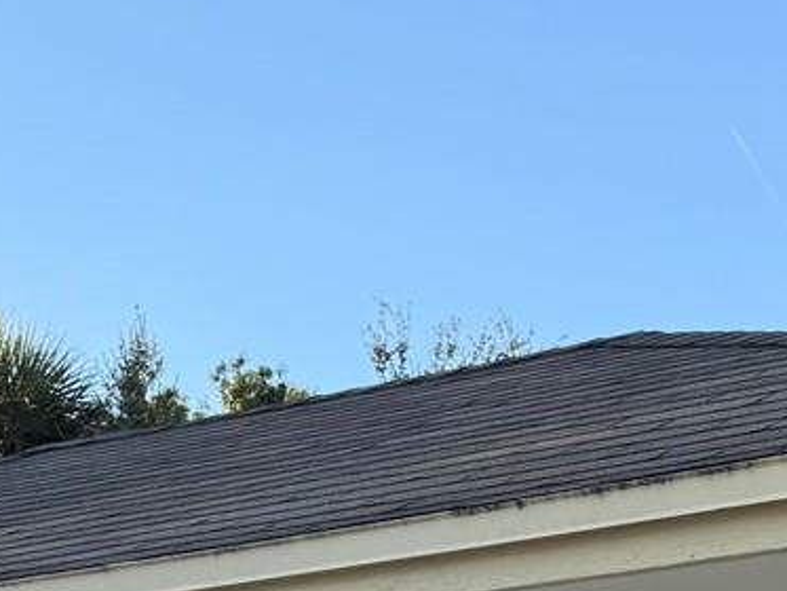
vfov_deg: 12.8
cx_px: 255
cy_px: 1131
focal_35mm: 103
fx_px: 2342
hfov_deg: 19.0
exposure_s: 1/1385
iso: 80
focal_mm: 6.76
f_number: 1.78
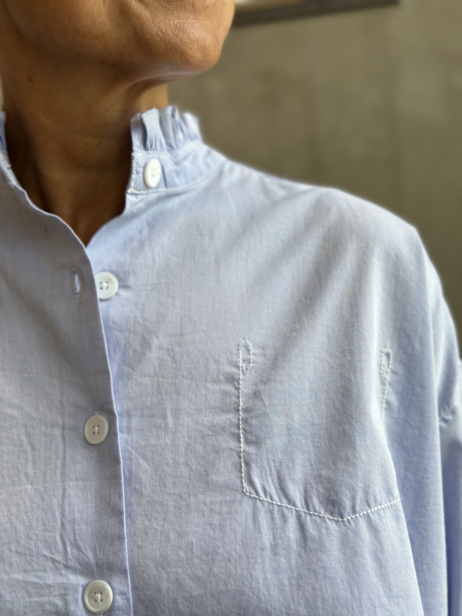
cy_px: 308
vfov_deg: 39.7
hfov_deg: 30.3
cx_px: 231
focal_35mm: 48
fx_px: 854
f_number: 1.78
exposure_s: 1/345
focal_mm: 6.86
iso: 80
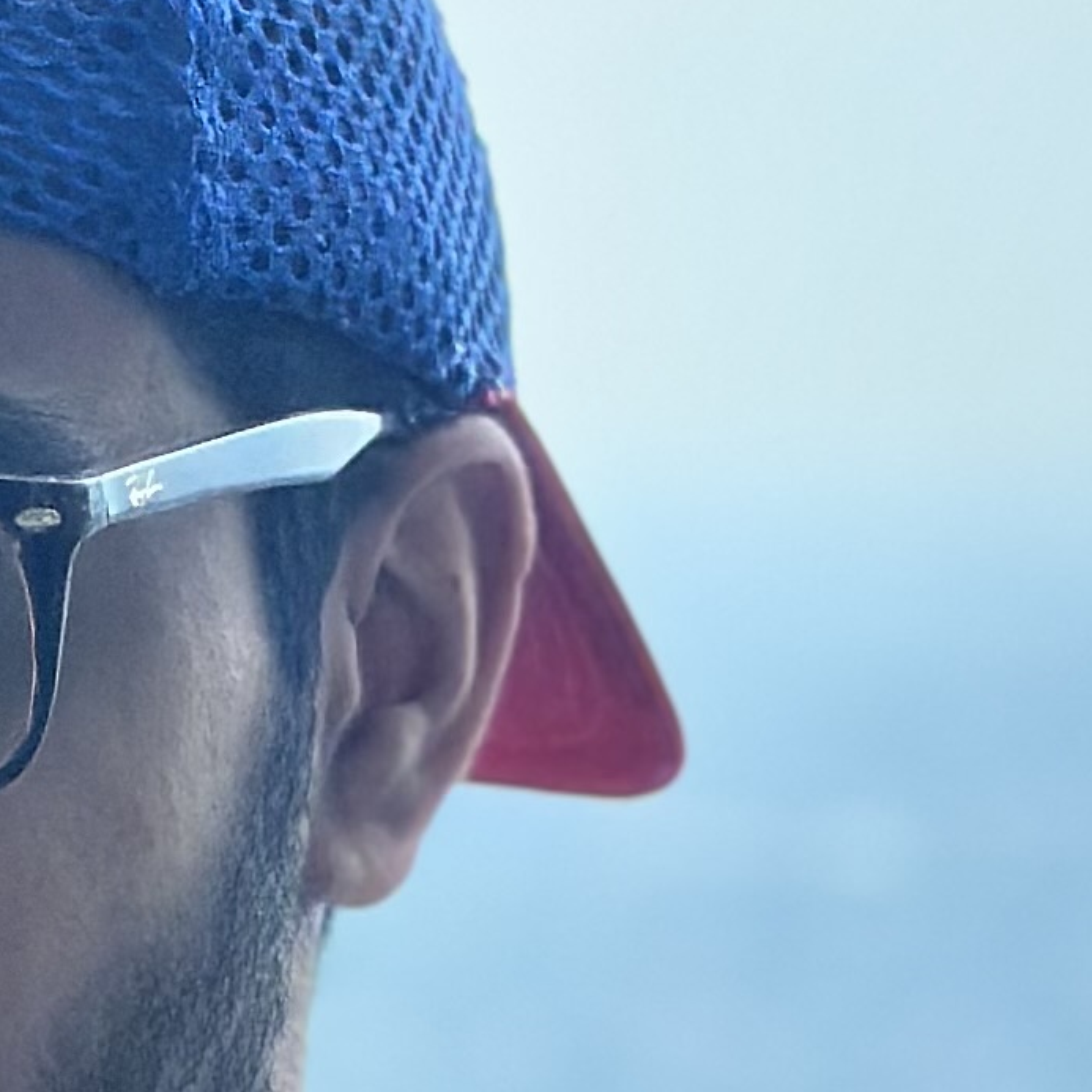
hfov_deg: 7.1
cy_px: 744
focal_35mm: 247
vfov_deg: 7.1
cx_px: -91
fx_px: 8816
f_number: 1.78
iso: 80
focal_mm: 6.86
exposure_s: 1/709
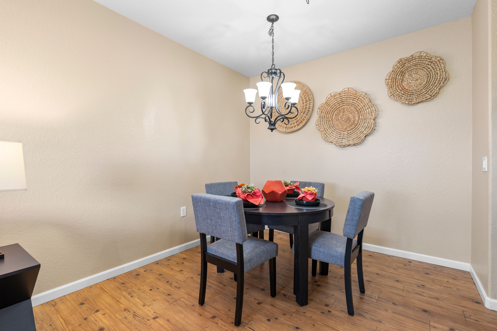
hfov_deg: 93.3
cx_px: 248
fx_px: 235
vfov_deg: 70.4
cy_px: 166
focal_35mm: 17
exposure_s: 1/1.67
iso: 640
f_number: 8
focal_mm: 17
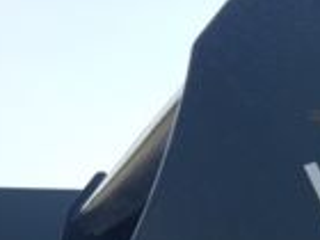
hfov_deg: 14.2
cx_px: 143
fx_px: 1285
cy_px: 510
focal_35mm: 139
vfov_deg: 9.8
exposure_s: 1/1240
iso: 40
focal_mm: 4.2
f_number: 1.7
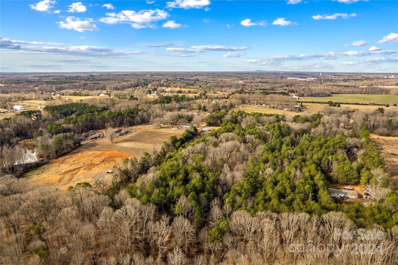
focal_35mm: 22
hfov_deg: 78.6
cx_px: 199
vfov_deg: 57.2
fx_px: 243
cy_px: 132
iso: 120
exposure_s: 1/1250
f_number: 2.8
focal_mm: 8.38
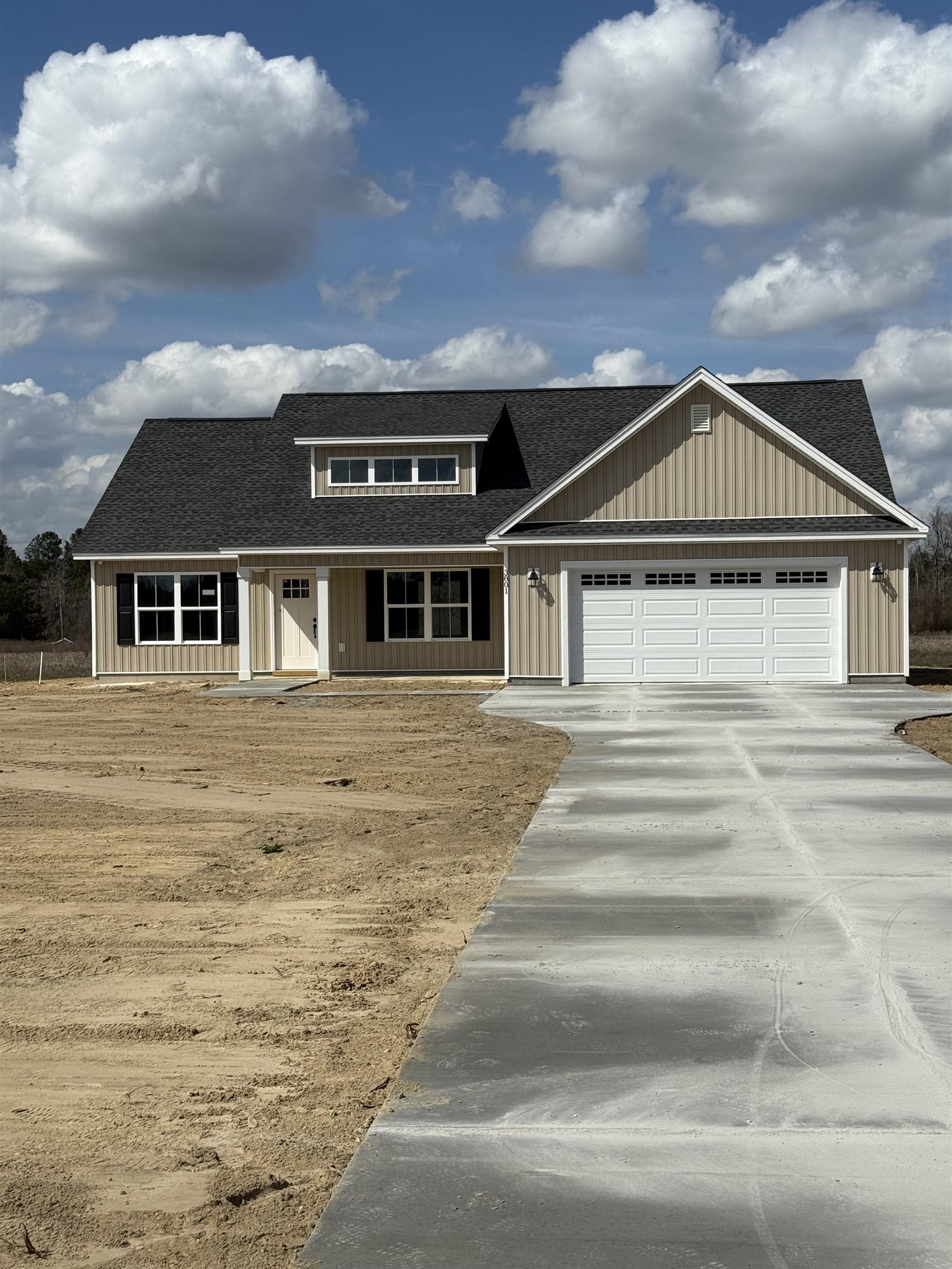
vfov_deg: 39.7
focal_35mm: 48
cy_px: 634
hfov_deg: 30.3
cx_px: 476
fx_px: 1760
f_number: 1.78
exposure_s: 1/11364
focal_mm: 6.76
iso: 64
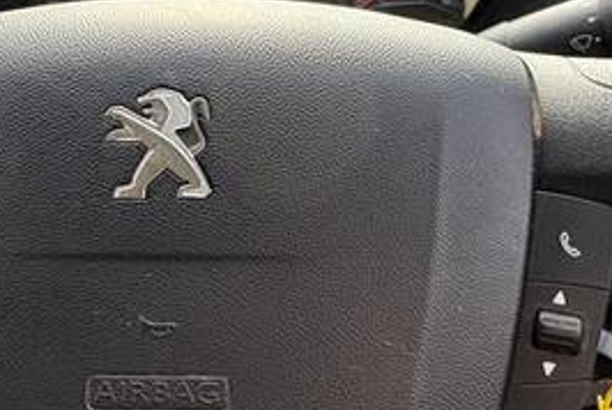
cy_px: 233
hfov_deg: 40.3
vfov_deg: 27.6
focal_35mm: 49
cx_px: 301
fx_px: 834
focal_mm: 2.22
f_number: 2.2
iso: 100
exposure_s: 1/142
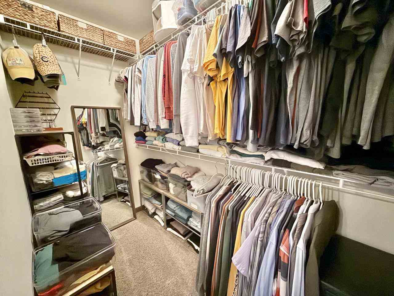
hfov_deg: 102.1
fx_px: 159
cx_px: 197
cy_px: 148
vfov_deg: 85.7
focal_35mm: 14
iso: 1250
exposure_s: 1/40
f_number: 2.2
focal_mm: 2.22
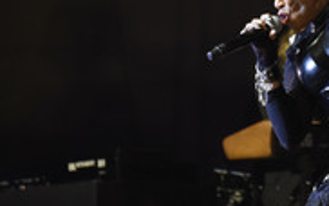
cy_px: 23
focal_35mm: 556
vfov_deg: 2.4
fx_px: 4988
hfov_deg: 3.8
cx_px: 350
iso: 2500
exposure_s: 1/60
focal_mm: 220
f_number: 5.6
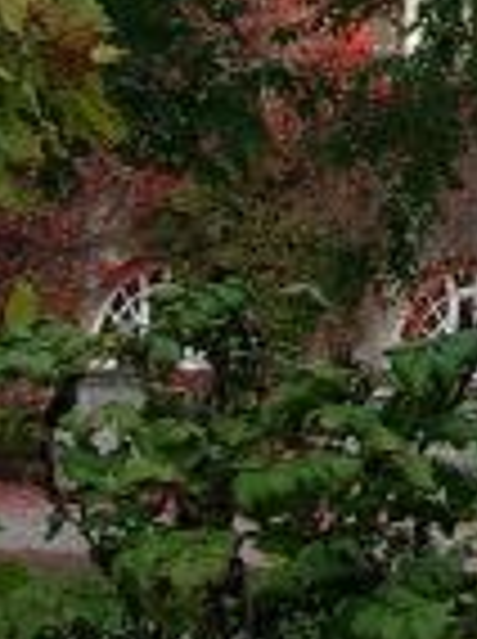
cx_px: 1017
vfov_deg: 9.8
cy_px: -531
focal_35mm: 192
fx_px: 3538
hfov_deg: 7.4
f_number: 4
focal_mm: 7.13
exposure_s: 1/146
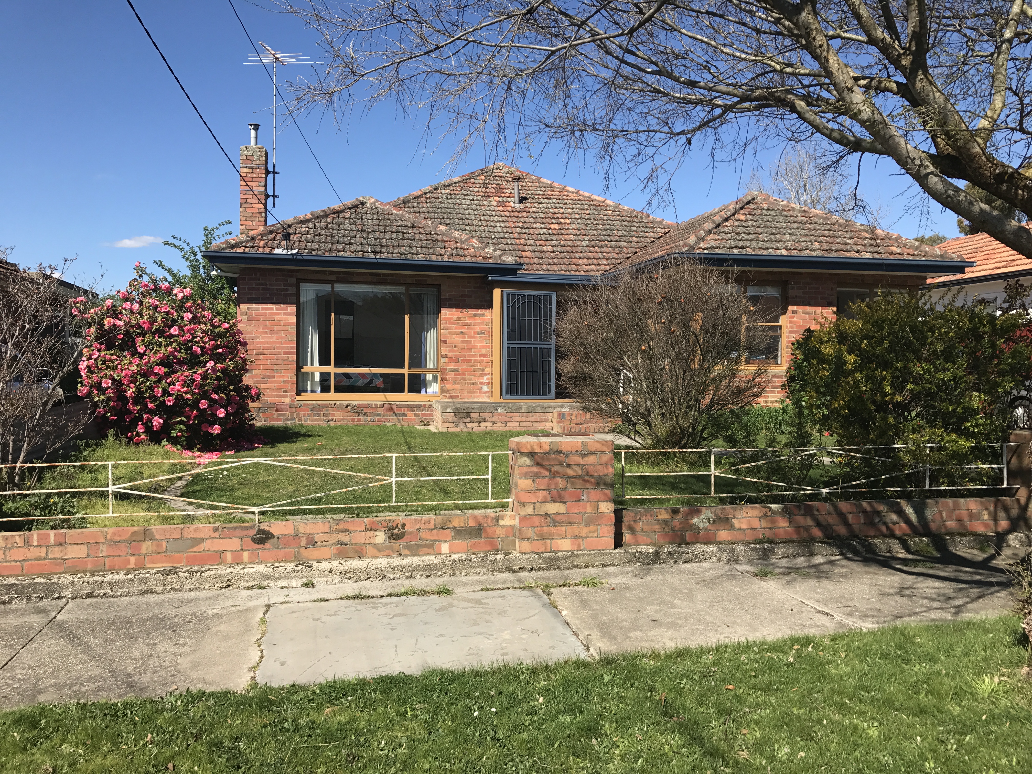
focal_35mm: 28
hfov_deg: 63.4
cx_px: 516
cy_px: 387
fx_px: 835
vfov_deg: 49.7
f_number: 1.8
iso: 20
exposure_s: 1/1996
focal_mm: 3.99
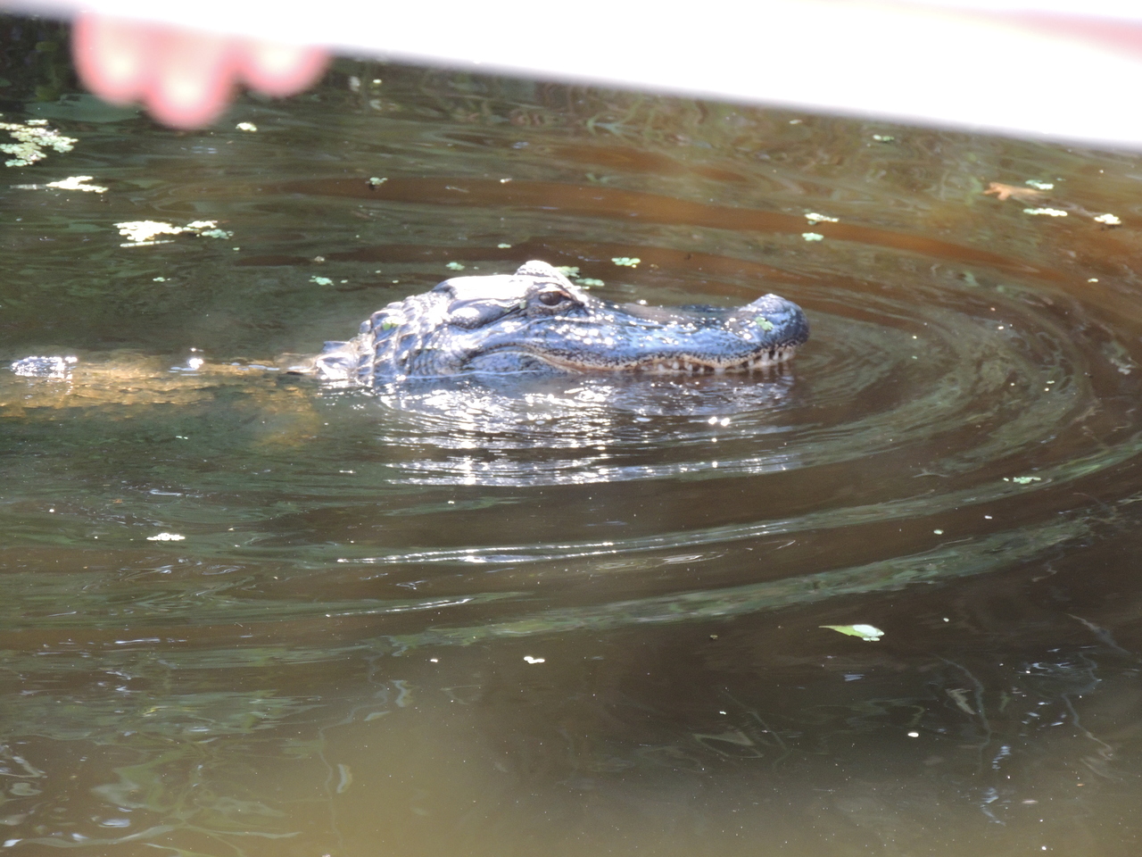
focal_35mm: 350
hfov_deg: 5.7
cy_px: 428
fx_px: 11547
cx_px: 571
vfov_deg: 4.2
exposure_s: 1/100
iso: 400
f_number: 4.8
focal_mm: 62.4
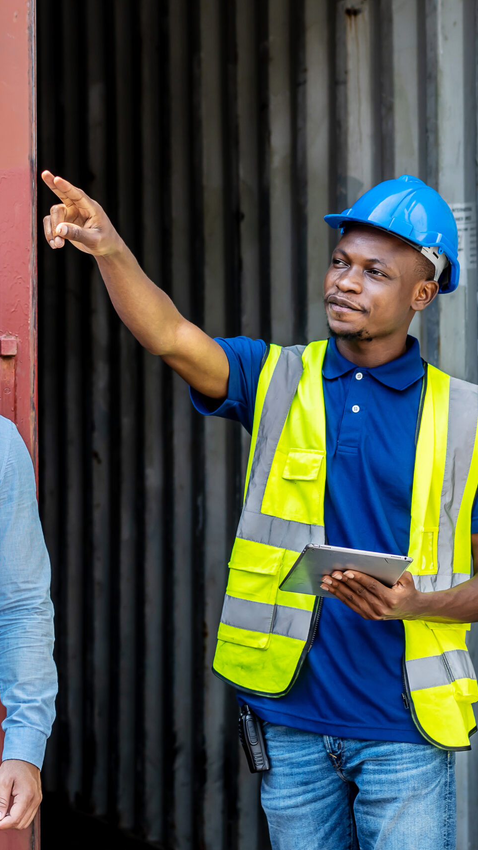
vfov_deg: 16.5
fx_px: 2925
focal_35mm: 130
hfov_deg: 9.3
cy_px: 425
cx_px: 79
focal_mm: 55
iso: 100
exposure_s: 1/500
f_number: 3.2
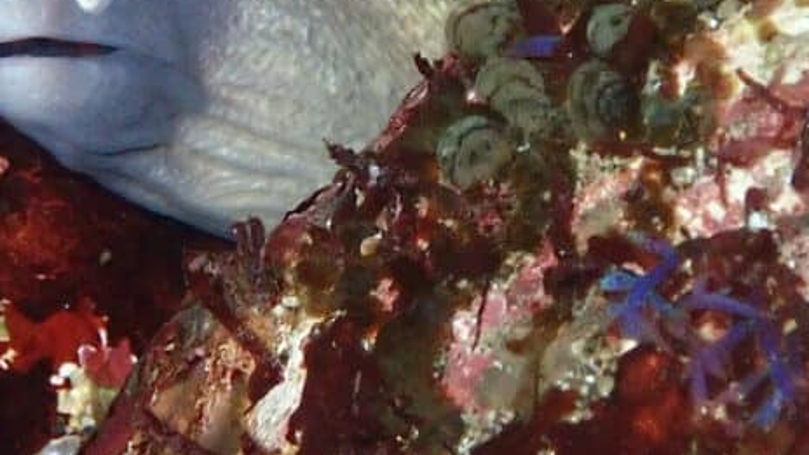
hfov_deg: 9.2
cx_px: 188
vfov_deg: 5.2
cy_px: 28
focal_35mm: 235
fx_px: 5041
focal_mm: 18
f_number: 6.3
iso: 400
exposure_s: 1/200
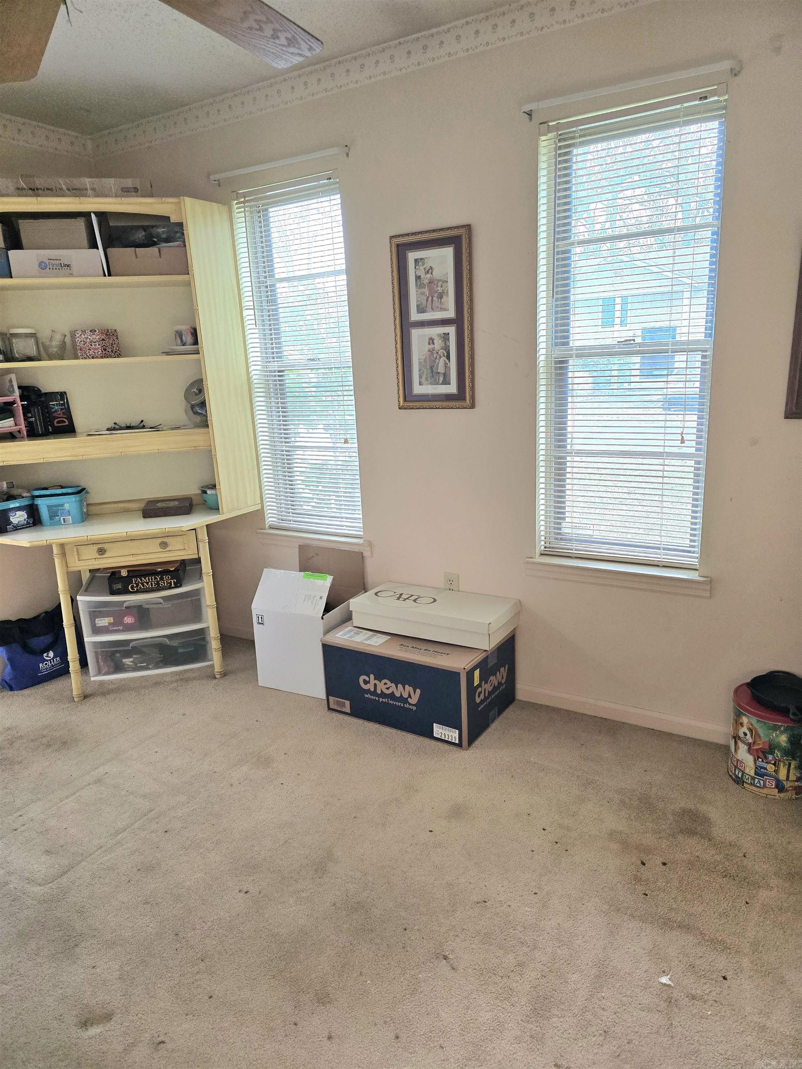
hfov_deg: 58.9
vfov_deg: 73.9
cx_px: 401
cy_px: 534
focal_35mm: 23
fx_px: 710
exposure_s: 1/120
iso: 320
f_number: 1.7
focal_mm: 6.3
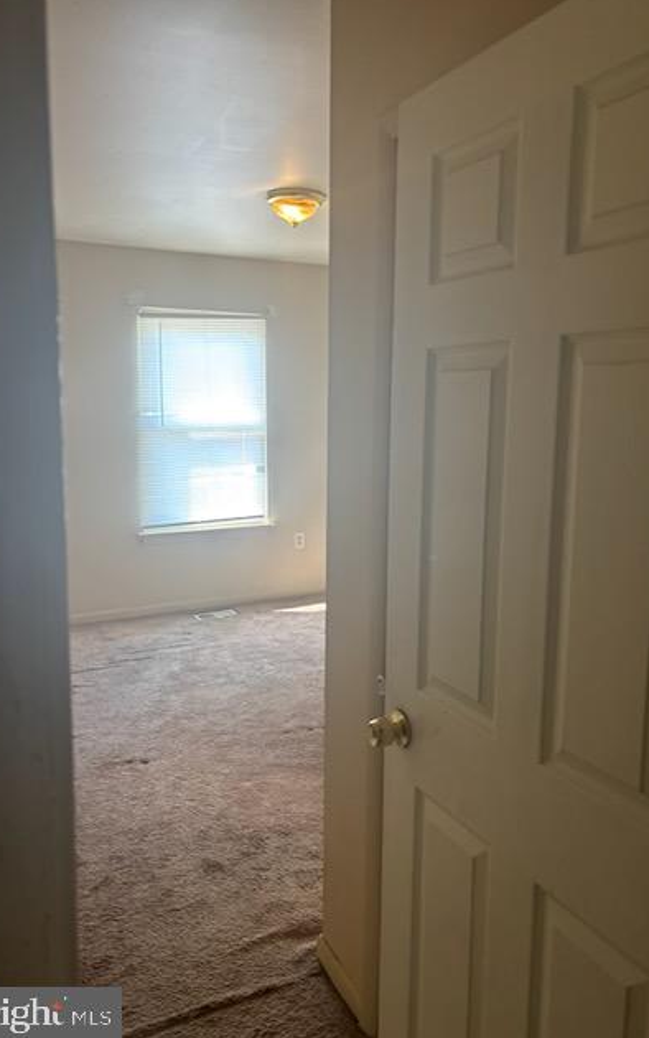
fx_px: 792
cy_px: 516
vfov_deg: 66.5
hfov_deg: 44.5
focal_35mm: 28
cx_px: 346
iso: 100
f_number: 1.6
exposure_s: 1/60
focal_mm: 5.96
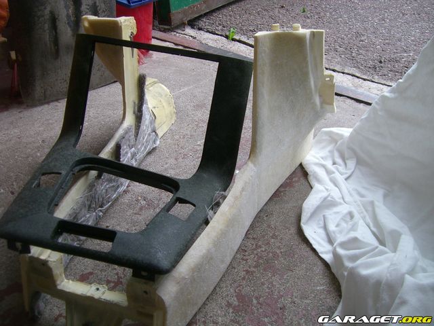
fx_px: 476
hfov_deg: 49.0
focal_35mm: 38
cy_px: 163
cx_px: 217
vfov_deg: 37.7
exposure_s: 1/160
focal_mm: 6.2
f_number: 2.7
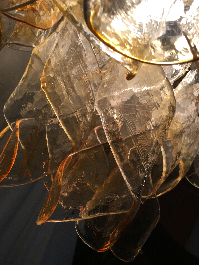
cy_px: 136
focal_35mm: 31
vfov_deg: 58.3
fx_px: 238
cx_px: 103
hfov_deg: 45.4
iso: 25
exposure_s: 1/171
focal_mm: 4.15
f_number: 2.2
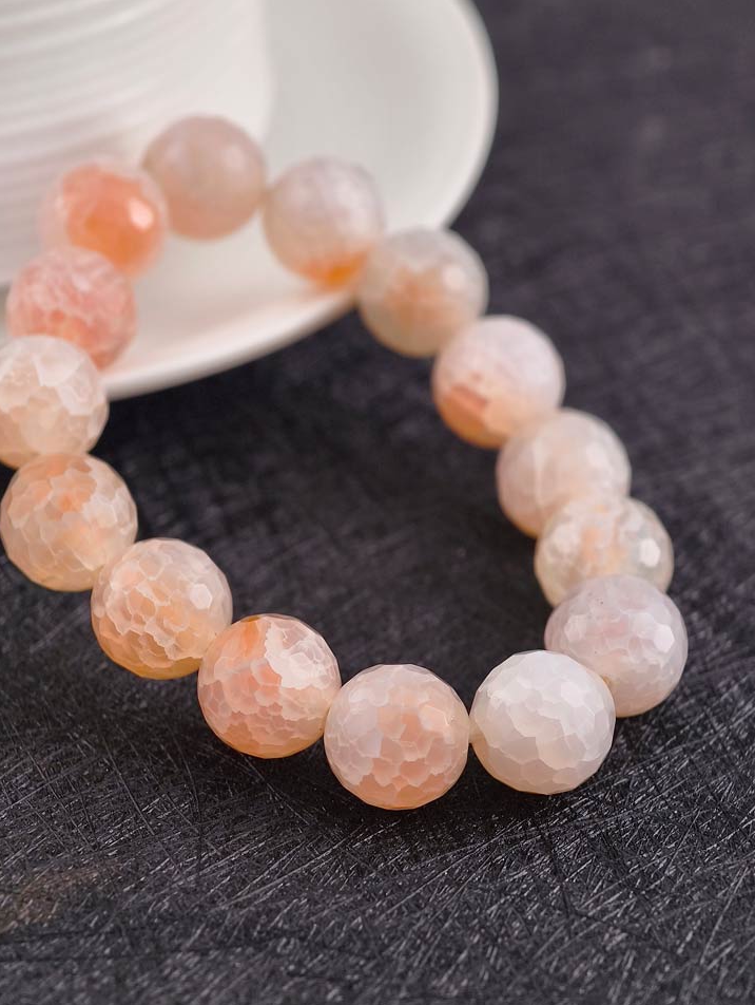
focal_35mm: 103
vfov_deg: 19.1
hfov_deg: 14.4
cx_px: 318
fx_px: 2990
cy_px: 471
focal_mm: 22.48
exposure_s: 1/160
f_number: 2.67
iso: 125
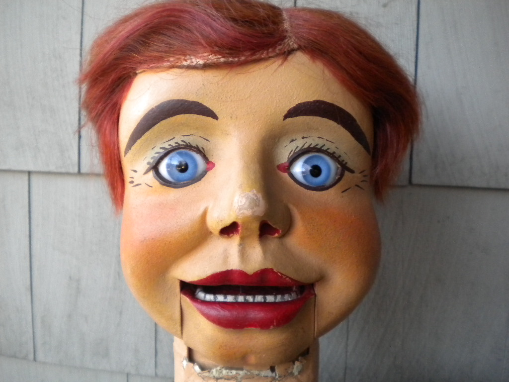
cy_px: 191
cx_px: 254
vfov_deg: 40.7
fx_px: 515
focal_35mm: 35
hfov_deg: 52.6
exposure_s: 1/140
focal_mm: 6.3
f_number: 3.1
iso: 400
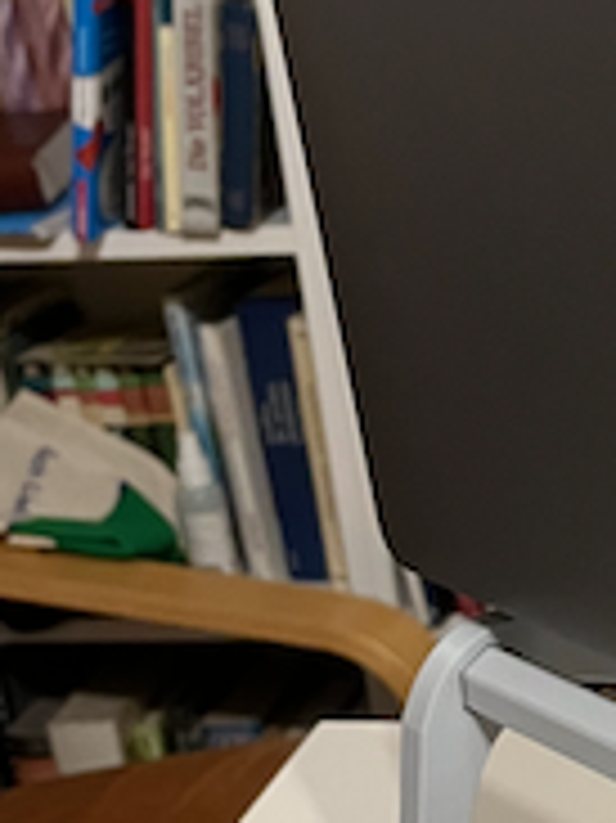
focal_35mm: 91
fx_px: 2162
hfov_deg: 15.0
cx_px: 940
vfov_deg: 21.0
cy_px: 783
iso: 400
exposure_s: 1/50
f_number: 1.6
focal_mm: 5.1
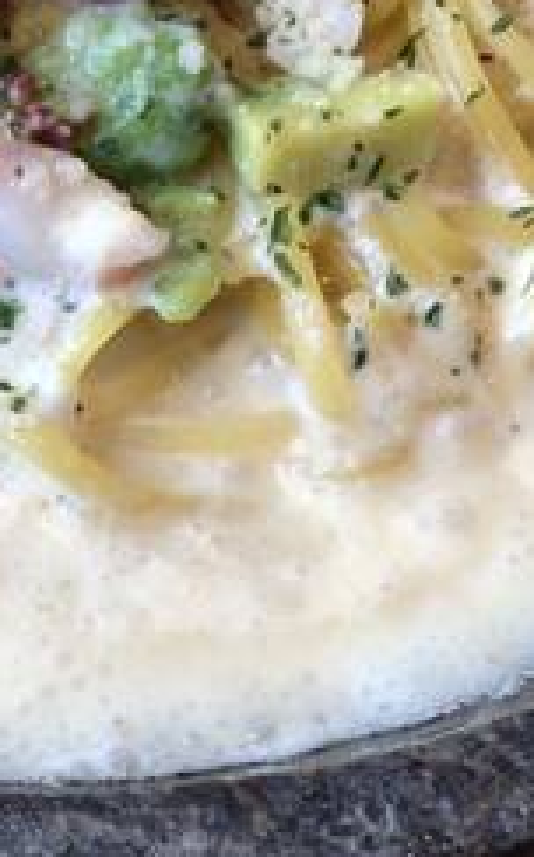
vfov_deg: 26.5
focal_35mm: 78
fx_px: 1821
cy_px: 439
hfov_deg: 16.2
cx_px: -70
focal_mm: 3.99
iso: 50
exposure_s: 1/120
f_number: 1.8
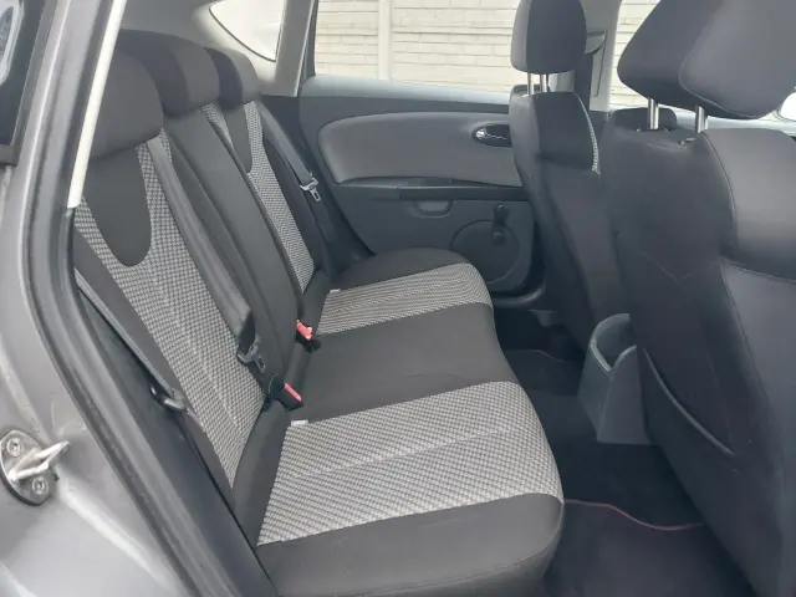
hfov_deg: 60.0
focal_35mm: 30
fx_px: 690
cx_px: 398
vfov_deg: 46.8
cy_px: 298
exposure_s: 1/50
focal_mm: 4.6
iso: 400
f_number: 1.8
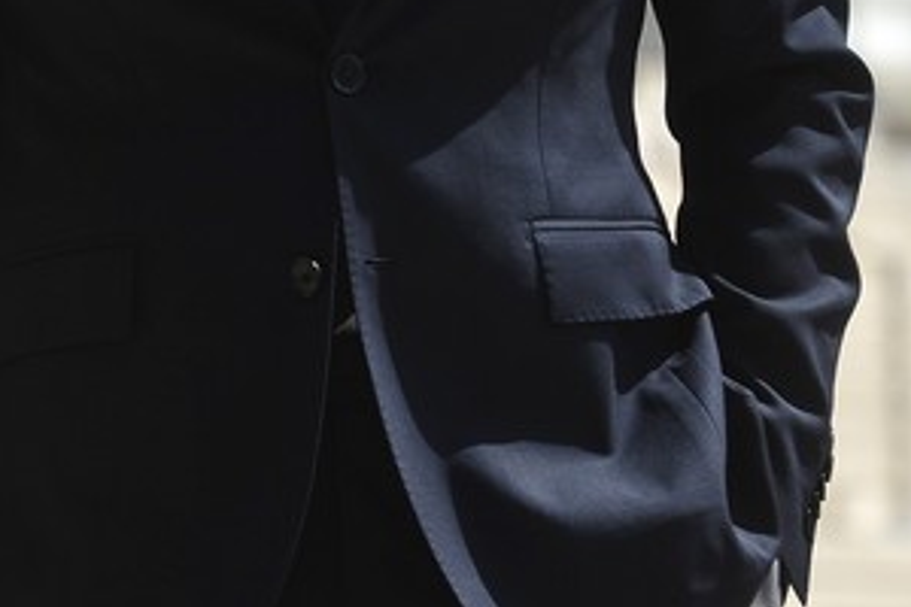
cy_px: -115
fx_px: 15182
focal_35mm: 600
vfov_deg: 2.3
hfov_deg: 3.4
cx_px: -325
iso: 200
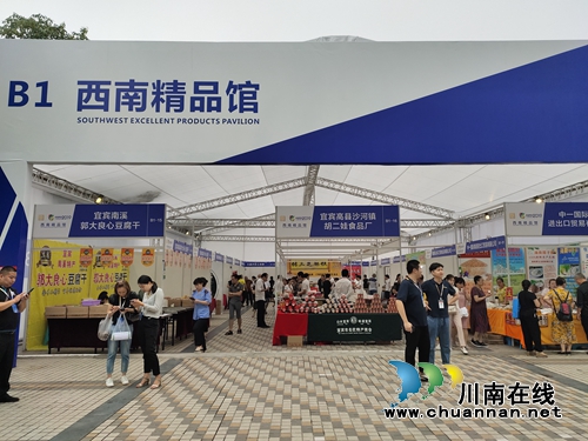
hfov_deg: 73.9
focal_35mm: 23
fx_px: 391
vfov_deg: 58.9
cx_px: 294
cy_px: 220
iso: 124
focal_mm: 4.76
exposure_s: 1/297
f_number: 1.79
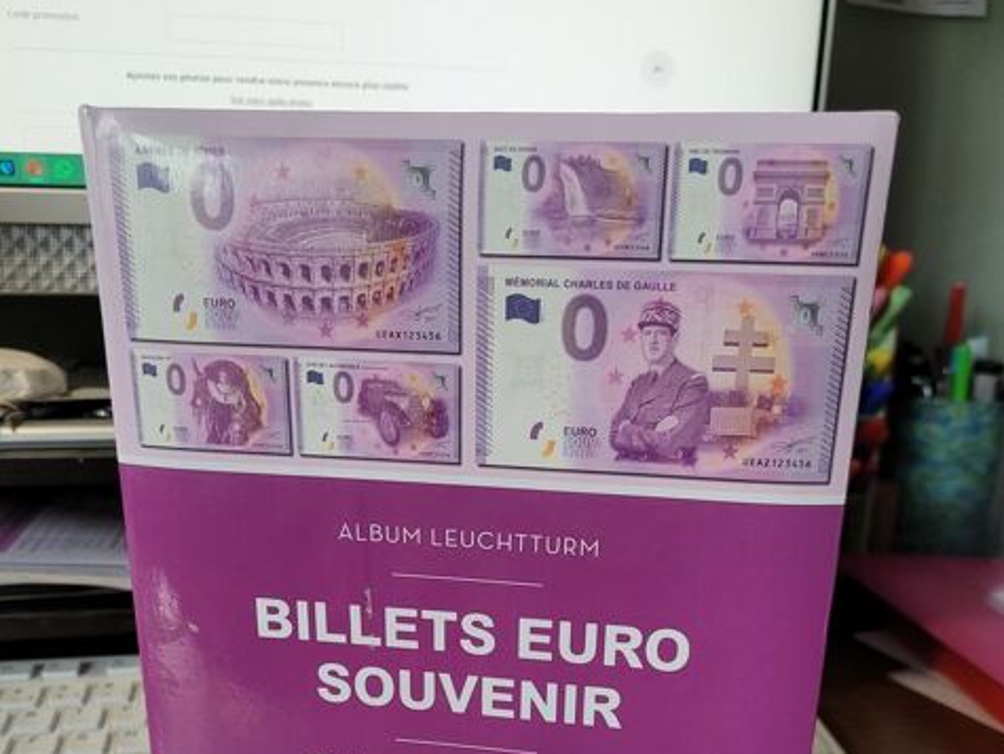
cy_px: 610
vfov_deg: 39.1
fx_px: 1016
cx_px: 503
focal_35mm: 35
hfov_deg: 52.6
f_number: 1.8
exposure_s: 1/120
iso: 250
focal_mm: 5.4
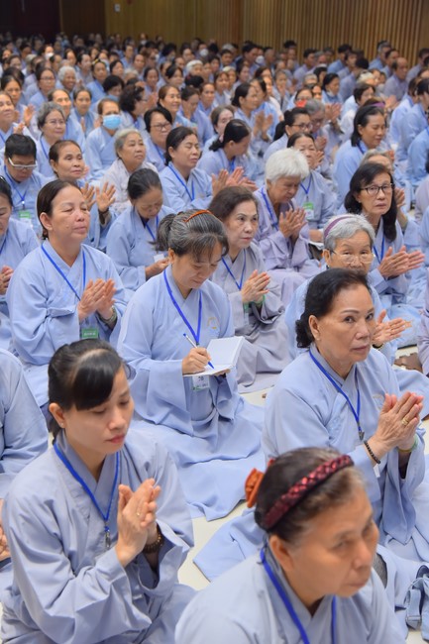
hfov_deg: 24.6
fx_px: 984
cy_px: 322
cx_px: 214
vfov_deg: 36.3
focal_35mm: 55
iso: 1250
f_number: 5
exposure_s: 1/125
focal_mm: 55
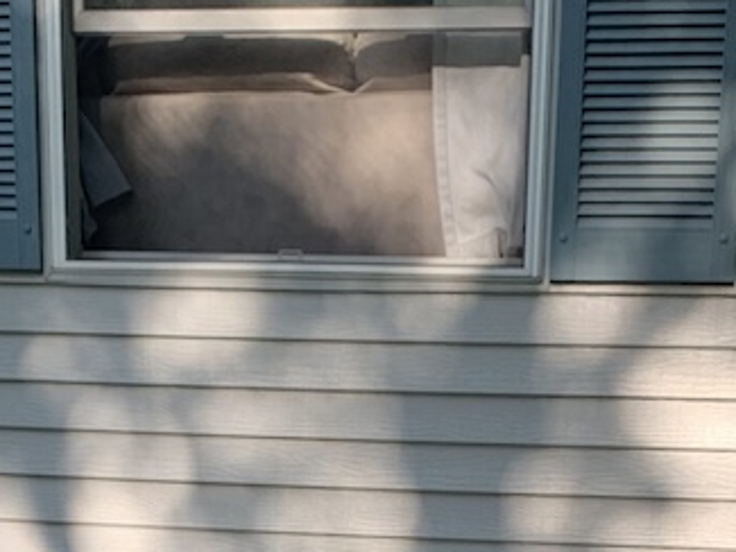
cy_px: 914
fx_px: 2042
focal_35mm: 96
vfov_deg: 14.1
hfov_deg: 20.4
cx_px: 283
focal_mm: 4.25
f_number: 1.8
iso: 25
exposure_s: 1/262
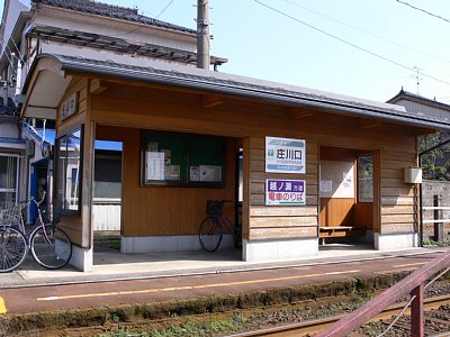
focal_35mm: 35
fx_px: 455
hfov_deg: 52.6
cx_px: 225
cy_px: 168
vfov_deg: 40.7
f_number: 5.6
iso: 80
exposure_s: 1/160
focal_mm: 7.4
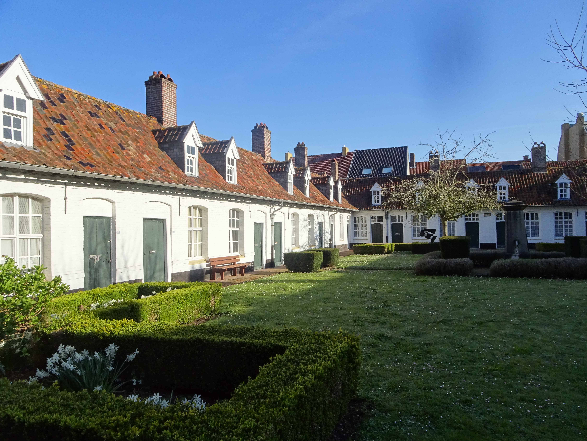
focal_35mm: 24
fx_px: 407
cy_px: 220
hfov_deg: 71.6
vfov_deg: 56.8
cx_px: 294
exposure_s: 1/400
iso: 80
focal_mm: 4.1
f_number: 3.5
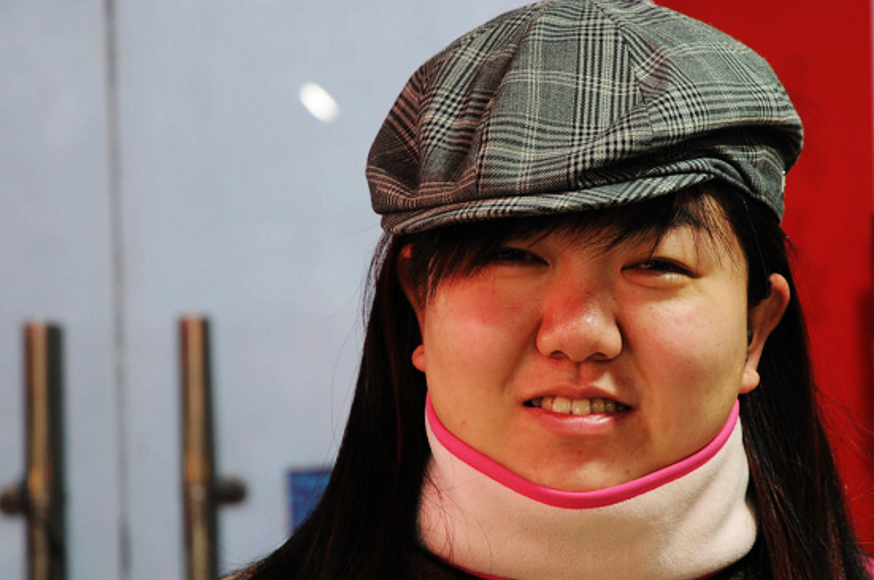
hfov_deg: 11.8
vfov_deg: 7.9
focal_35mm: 174
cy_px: 320
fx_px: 4212
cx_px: 492
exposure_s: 1/6
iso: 200
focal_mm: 85
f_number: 5.6
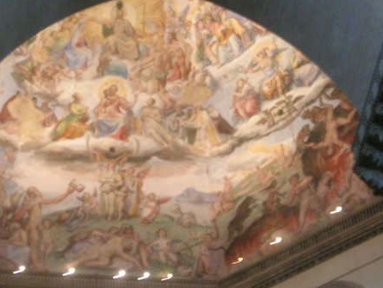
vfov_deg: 14.1
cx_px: 153
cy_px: 156
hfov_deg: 18.7
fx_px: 1162
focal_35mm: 105
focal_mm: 11.1
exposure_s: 1/3.7
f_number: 3.8
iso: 200
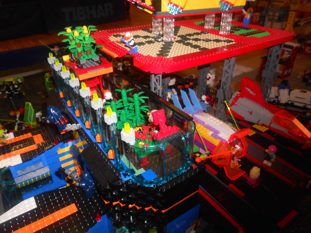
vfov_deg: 53.1
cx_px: 156
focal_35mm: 26
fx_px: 234
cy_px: 116
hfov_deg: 67.3
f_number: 8
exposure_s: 1/25
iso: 200
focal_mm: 4.6
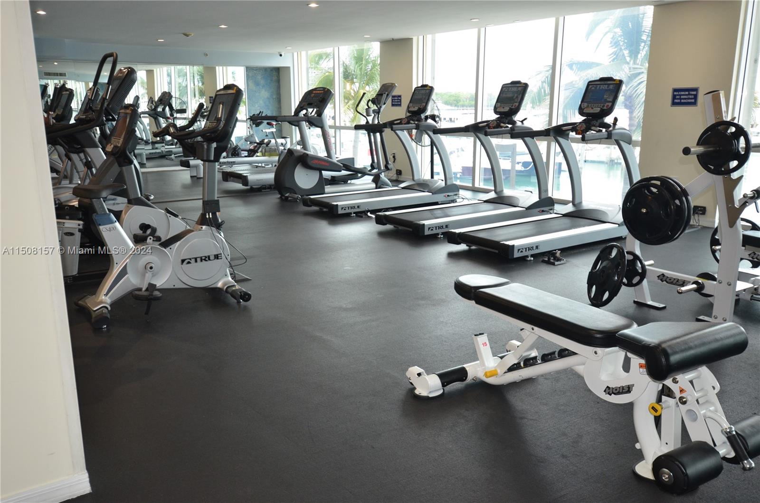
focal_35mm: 30
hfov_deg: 62.0
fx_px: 632
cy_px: 252
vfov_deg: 43.4
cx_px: 380
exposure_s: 1/60
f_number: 4.5
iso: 720
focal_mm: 20
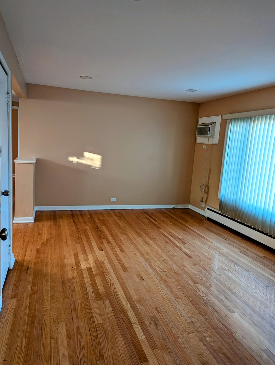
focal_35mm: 24
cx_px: 138
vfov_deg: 71.5
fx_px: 254
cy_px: 182
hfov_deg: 56.9
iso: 162
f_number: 1.85
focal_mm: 6.81
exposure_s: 1/60
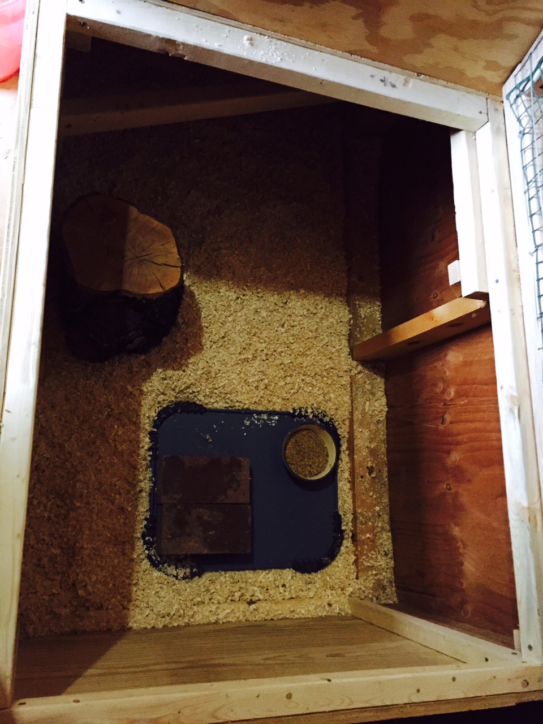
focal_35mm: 29
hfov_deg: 48.2
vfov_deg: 61.7
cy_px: 362
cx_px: 272
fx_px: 607
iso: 400
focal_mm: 4.15
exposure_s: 1/15
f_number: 2.2
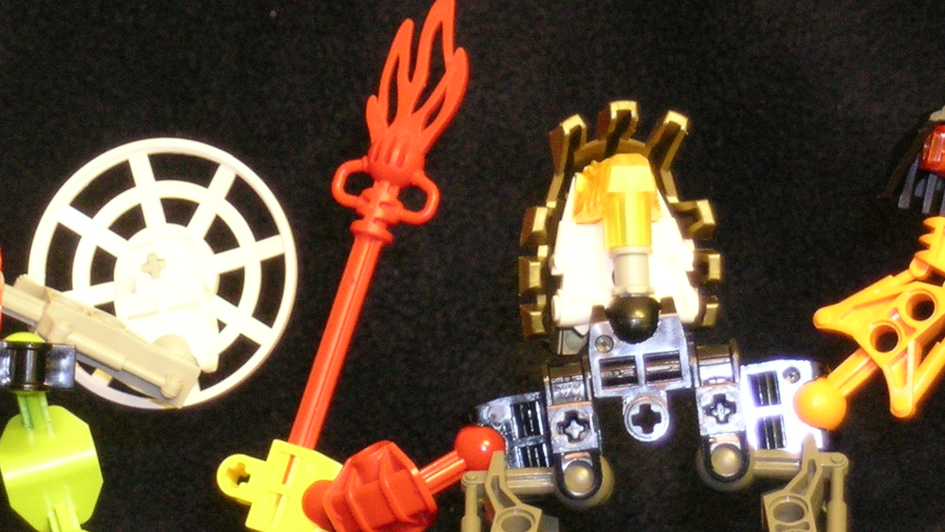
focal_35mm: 184
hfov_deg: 11.7
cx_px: 237
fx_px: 4611
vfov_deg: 6.6
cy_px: 223
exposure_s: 2
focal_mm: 16.7
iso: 200
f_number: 4.1
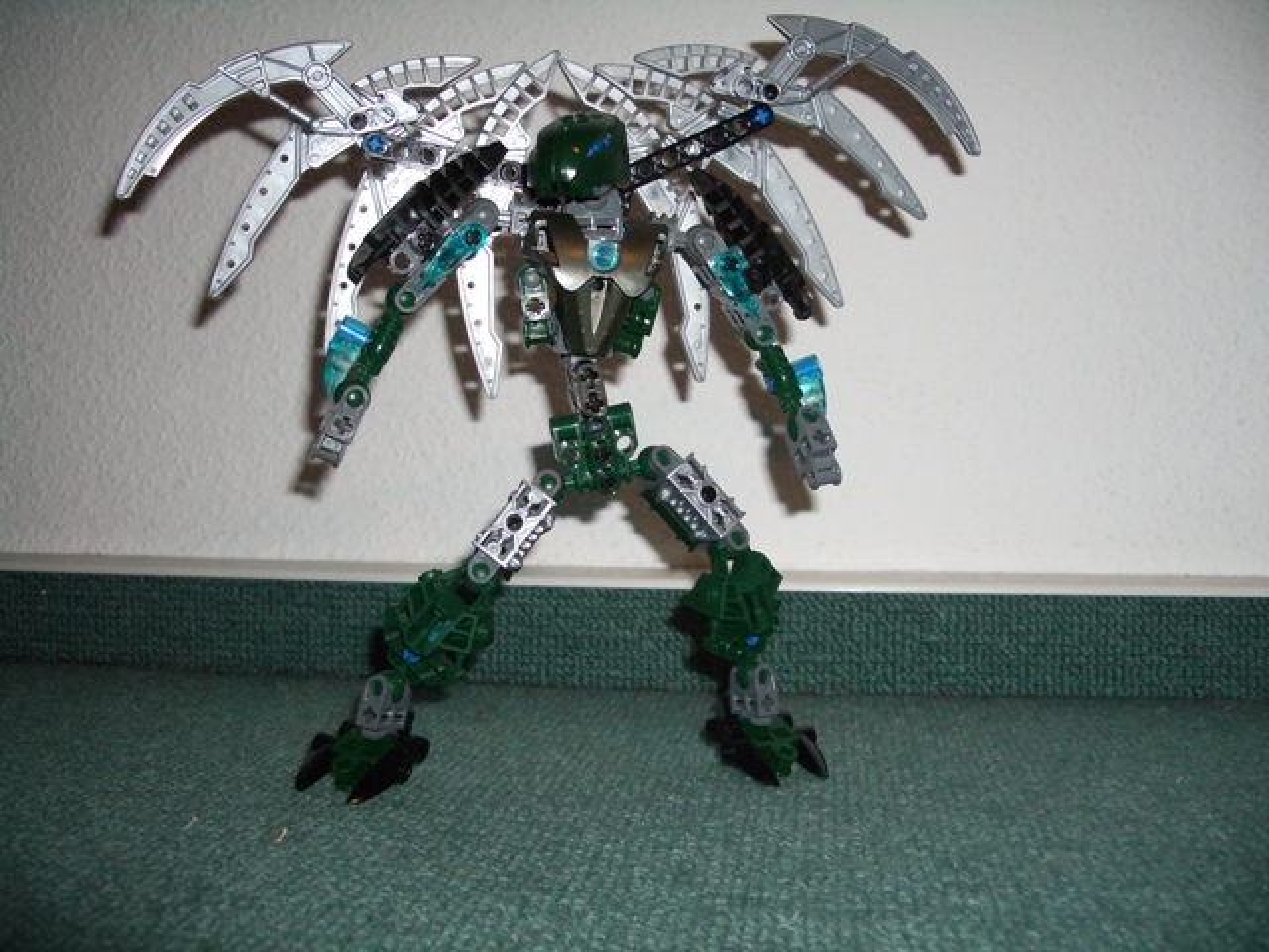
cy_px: 476
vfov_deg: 40.7
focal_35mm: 35
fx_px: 1283
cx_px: 634
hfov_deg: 52.6
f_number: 2.6
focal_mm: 5.8
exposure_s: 1/60
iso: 200
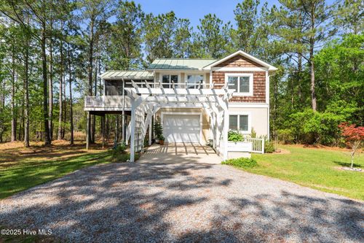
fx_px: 212
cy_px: 122
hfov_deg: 81.2
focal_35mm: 21
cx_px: 182
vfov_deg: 59.5
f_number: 10
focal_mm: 21
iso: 100
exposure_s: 1/80
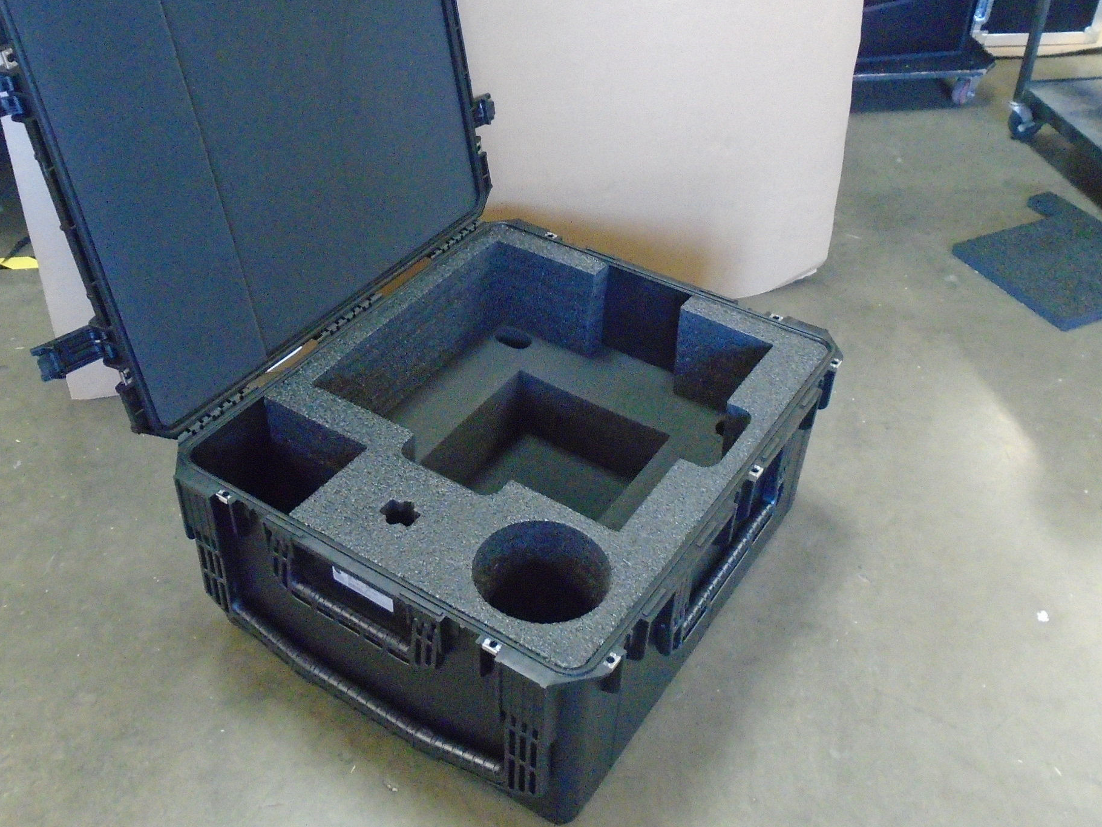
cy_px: 315
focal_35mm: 37
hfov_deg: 50.1
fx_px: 1178
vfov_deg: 38.4
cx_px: 522
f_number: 3.2
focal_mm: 4.6
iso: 800
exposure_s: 1/25
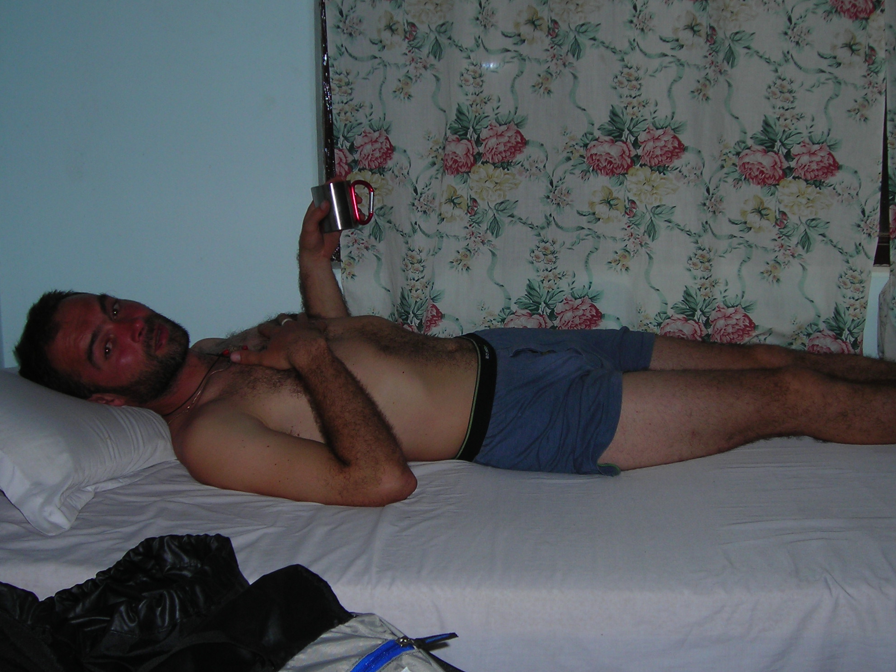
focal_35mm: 50
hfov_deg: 38.2
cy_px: 334
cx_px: 450
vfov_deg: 29.1
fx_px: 1294
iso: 50
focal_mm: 6.3
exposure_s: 1/60.1
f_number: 3.2
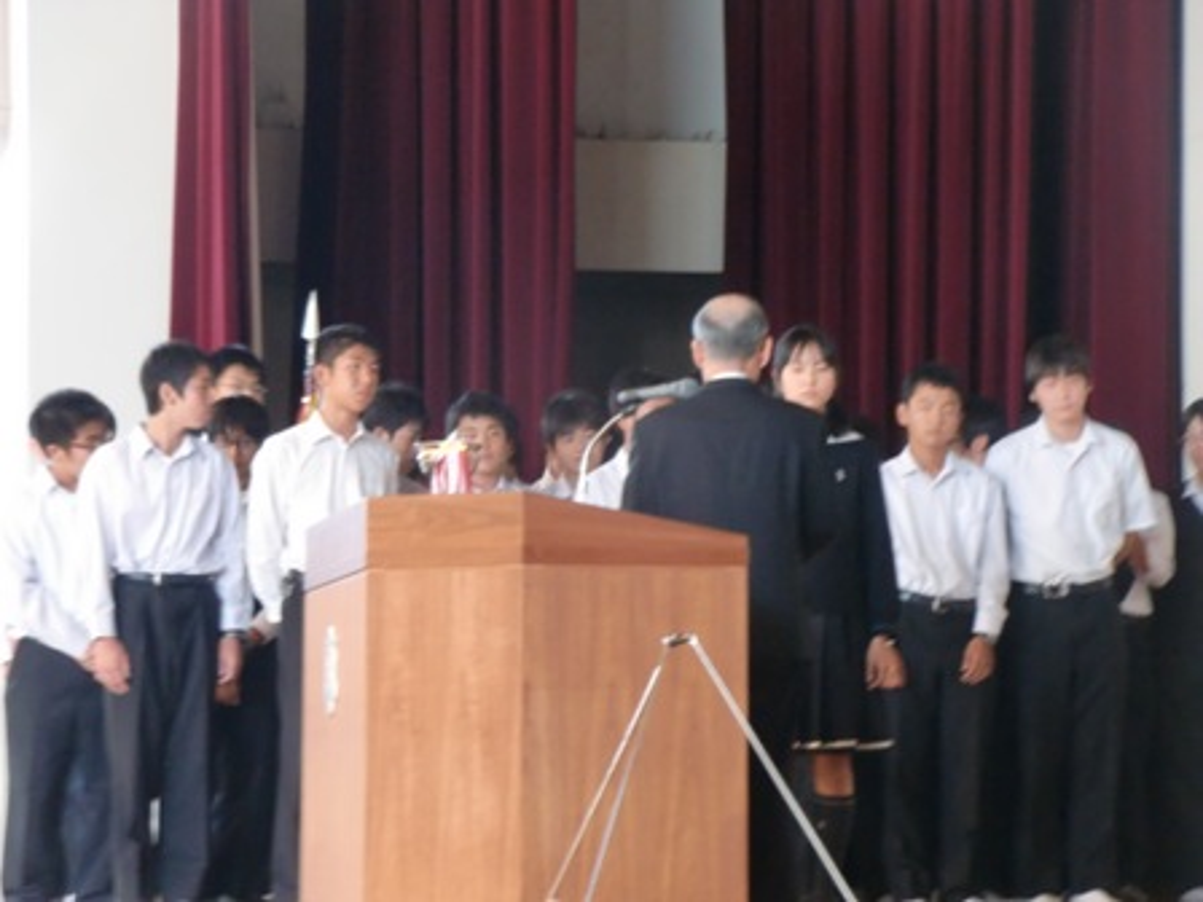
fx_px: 4275
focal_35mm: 123
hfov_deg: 16.0
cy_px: 451
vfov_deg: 12.0
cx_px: 602
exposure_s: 1/10
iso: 400
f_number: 5.2
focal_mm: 22
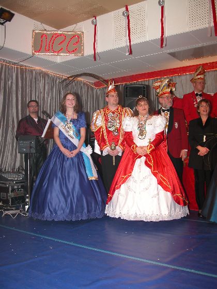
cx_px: 108
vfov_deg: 52.6
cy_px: 144
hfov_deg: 40.7
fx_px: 293
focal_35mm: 35
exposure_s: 1/60
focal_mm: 8.9
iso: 100
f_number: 2.8
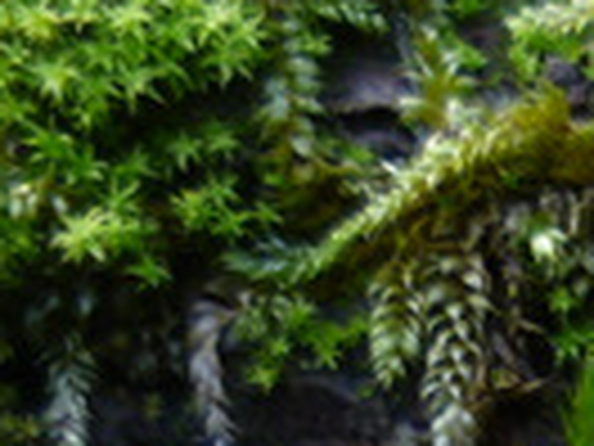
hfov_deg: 12.2
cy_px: 1054
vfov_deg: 9.2
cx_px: 1148
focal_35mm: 146
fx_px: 2505
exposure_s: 1/30
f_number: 3.3
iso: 200
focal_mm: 5.2
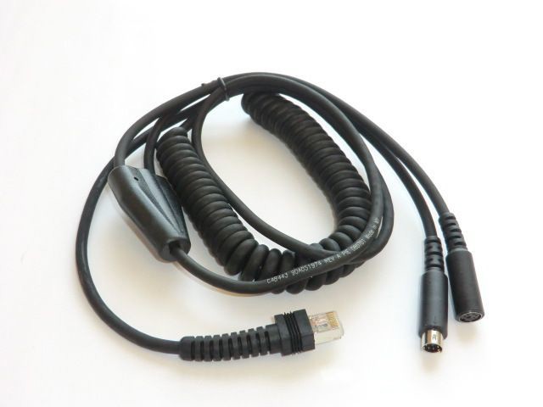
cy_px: 204
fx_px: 737
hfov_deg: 40.4
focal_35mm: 47
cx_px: 272
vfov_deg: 30.9
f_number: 4
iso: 400
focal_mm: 8.4
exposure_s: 1/60
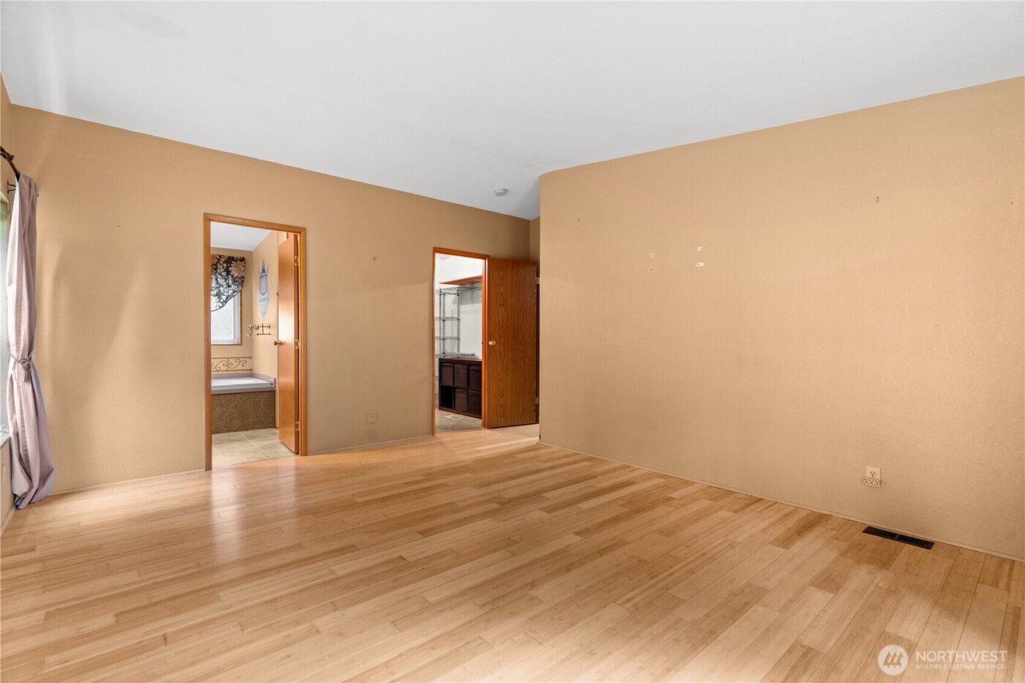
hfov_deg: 96.7
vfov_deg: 73.7
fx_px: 455
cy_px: 342
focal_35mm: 16
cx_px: 512
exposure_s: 2
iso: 640
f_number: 7.1
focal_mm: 16
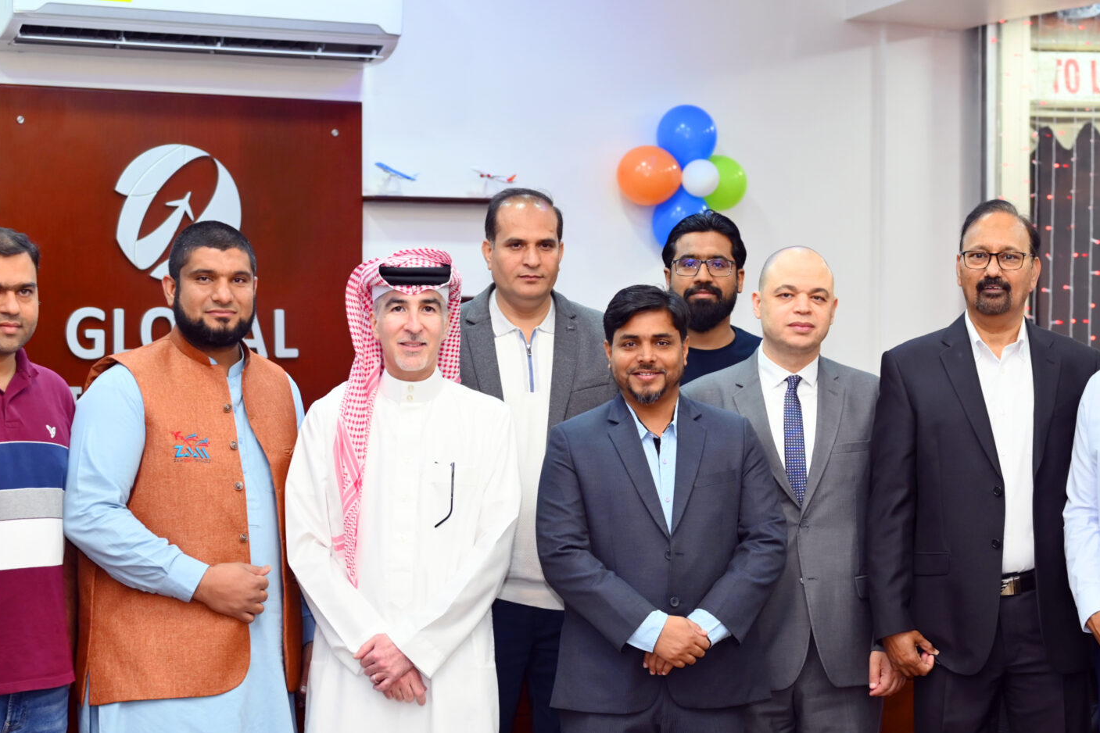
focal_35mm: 91
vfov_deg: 15.0
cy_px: 486
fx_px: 2780
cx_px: 651
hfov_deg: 22.4
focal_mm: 50
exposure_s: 1/160
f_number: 2.8
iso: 500
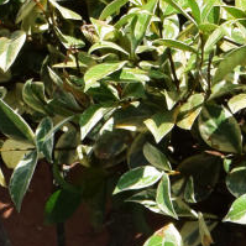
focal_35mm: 308
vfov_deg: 5.4
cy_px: 668
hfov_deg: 5.7
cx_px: 303
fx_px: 2476
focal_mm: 24
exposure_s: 1/320
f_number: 9
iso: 200
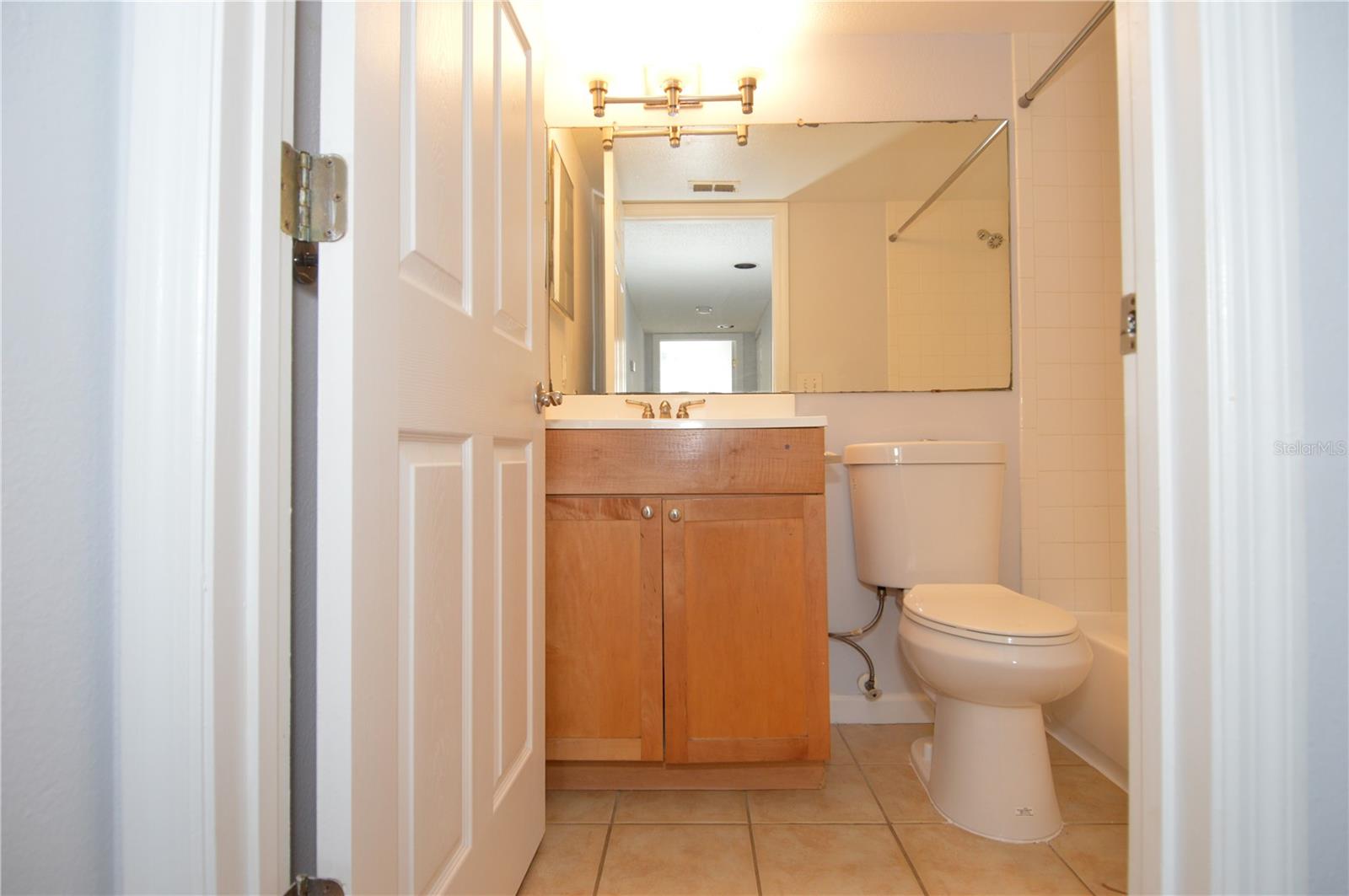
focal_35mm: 18
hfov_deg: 90.1
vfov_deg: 67.3
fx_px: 674
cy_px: 448
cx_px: 674
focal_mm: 12
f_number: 4
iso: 400
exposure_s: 1/60
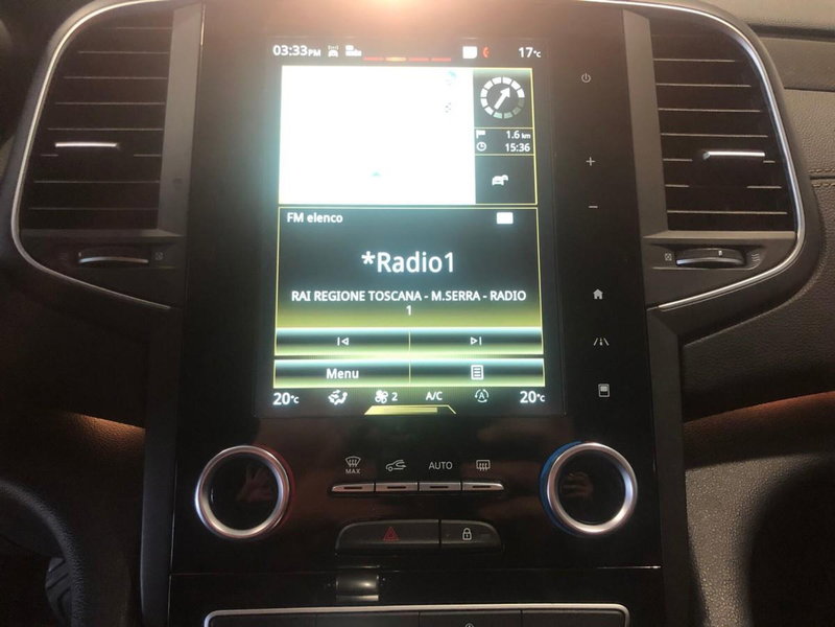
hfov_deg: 63.4
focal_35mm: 28
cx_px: 418
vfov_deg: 49.7
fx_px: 675
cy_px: 314
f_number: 1.8
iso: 100
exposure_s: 1/17
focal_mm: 4
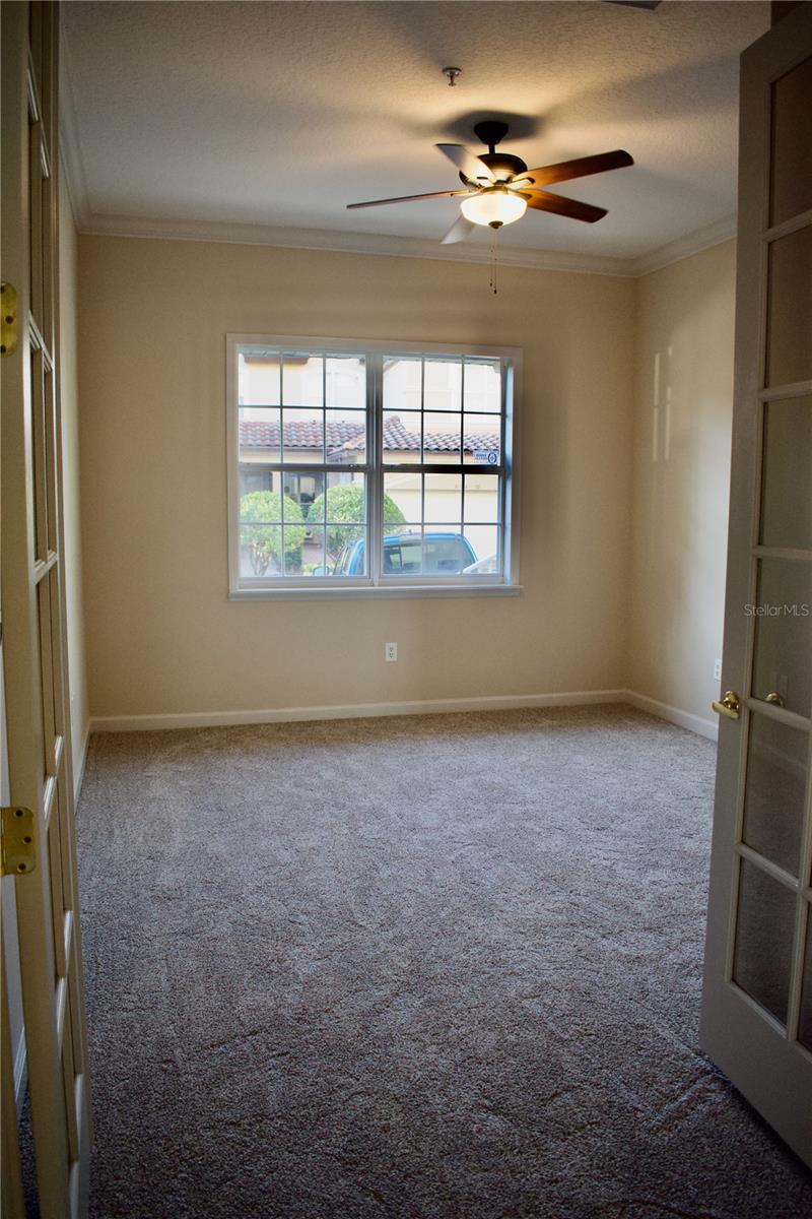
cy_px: 610
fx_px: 913
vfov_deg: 67.4
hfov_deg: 47.9
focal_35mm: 27
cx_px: 406
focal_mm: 18
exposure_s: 1/160
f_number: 3.5
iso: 800
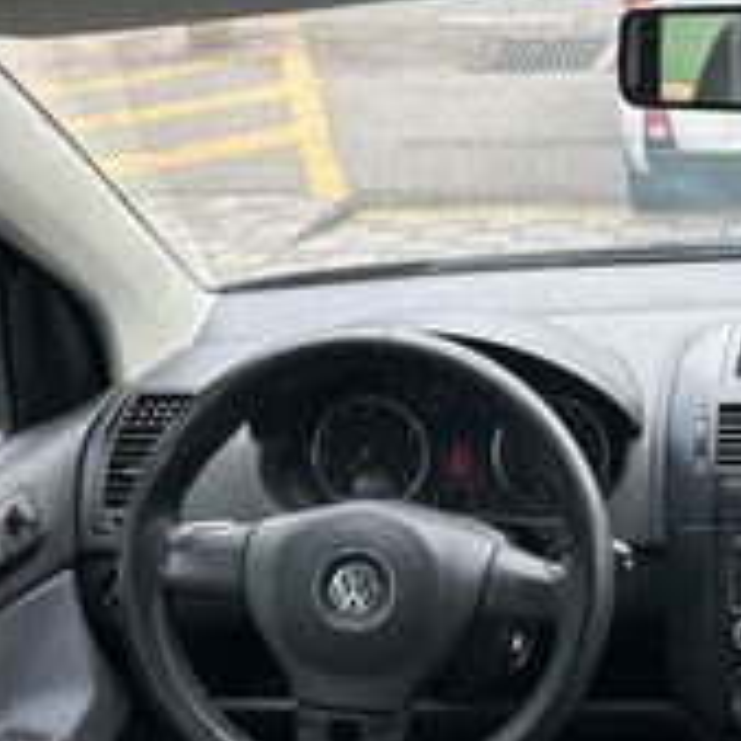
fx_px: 1429
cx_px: 767
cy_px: 539
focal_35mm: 59
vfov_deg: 28.7
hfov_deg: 27.2
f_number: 1.78
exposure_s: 1/570
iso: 80
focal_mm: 6.86
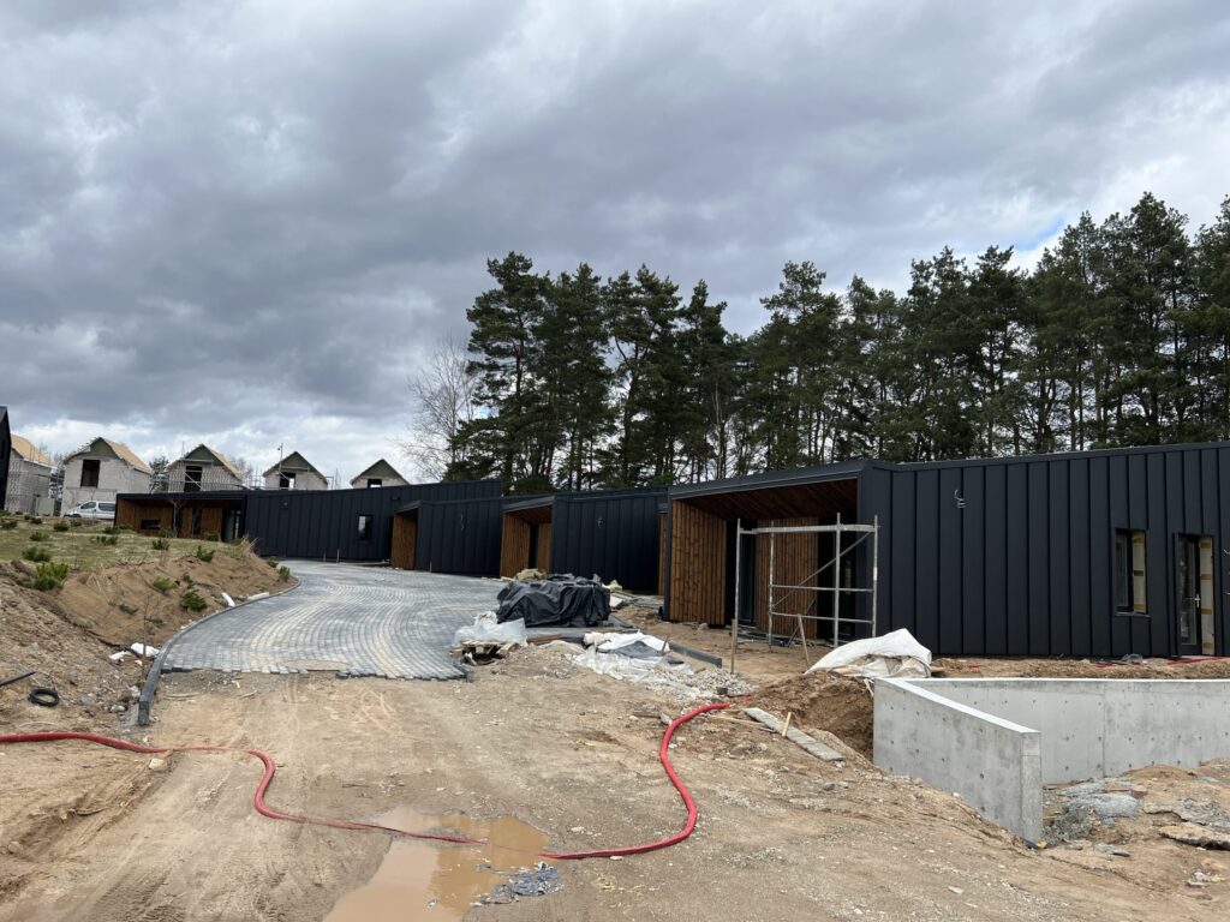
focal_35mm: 26
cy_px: 461
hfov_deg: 67.3
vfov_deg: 53.1
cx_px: 615
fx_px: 924
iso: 50
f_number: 1.5
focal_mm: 5.7
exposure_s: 1/1779
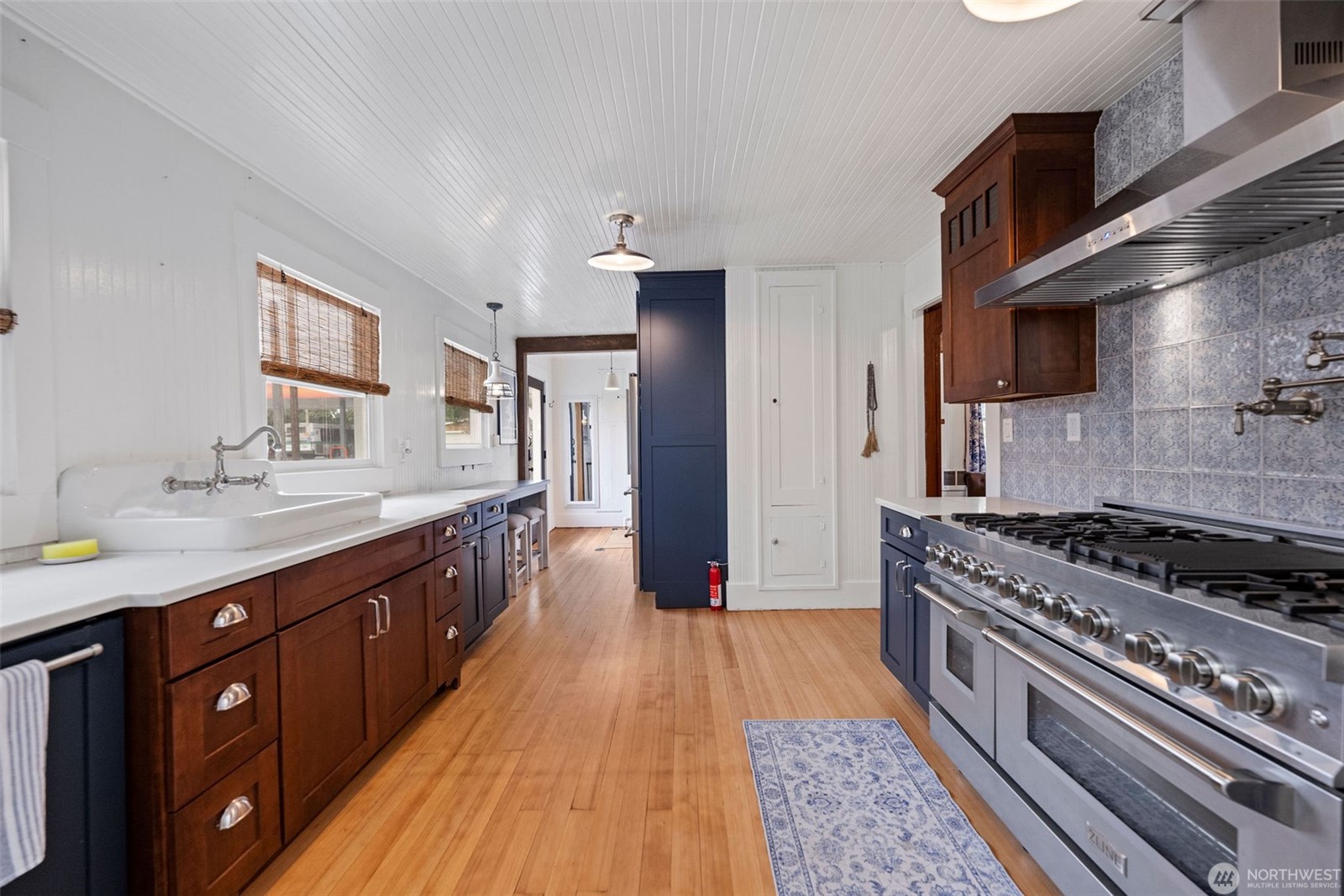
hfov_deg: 104.3
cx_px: 672
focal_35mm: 14
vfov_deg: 81.2
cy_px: 448
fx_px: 523
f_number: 5
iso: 1000
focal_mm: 14
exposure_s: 1/40
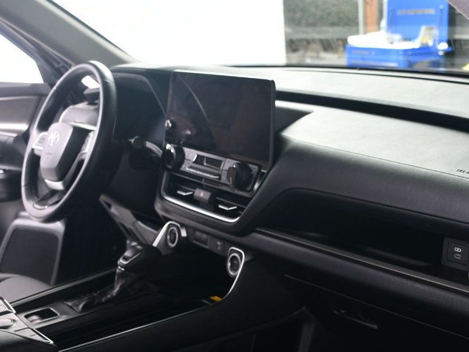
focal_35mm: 51
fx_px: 691
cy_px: 200
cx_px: 301
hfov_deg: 37.2
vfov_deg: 28.5
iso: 100
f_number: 4
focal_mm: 23
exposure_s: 1/160
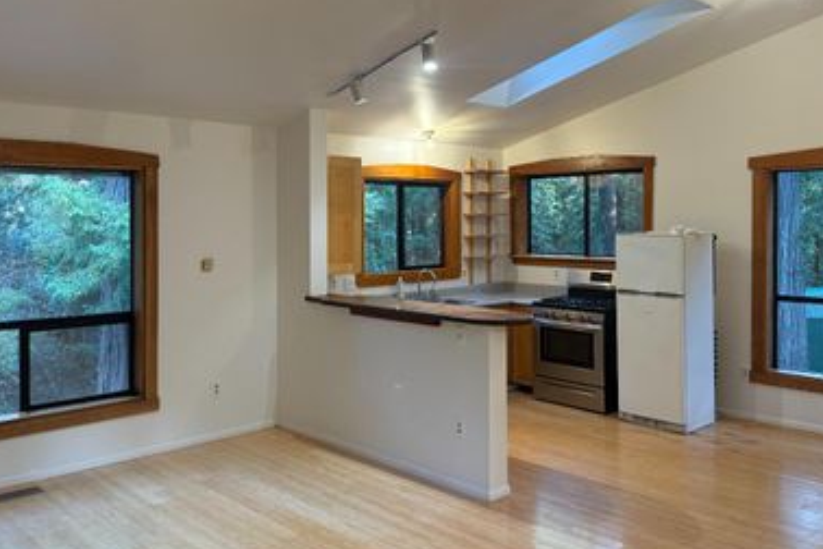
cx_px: 418
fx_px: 754
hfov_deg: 57.2
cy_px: 221
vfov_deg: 39.8
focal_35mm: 33
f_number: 1.78
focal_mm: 6.76
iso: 250
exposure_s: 1/60
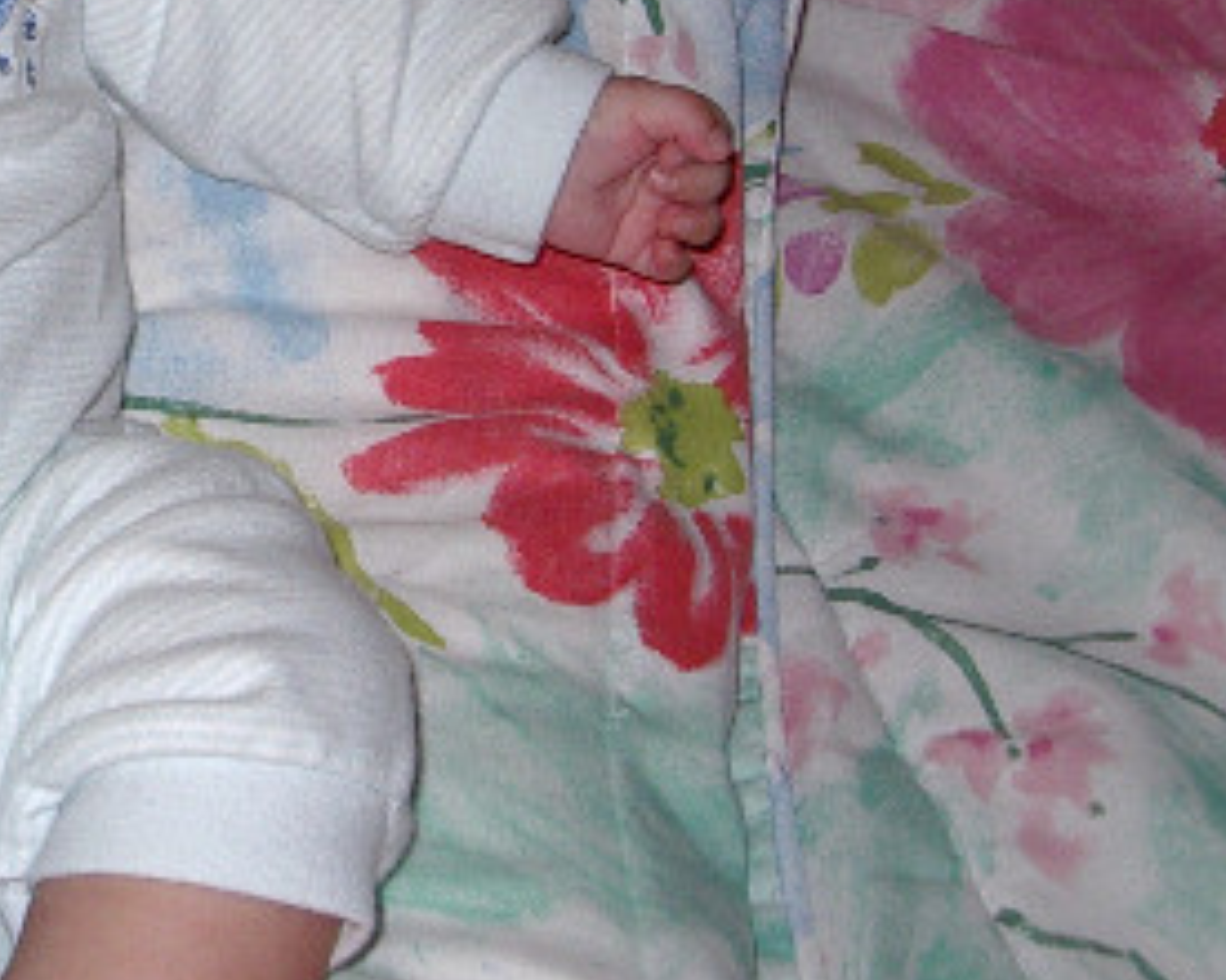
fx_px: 4282
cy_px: 0
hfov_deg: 15.9
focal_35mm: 118
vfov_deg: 12.9
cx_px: -89
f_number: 3
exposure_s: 1/60
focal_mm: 7.8
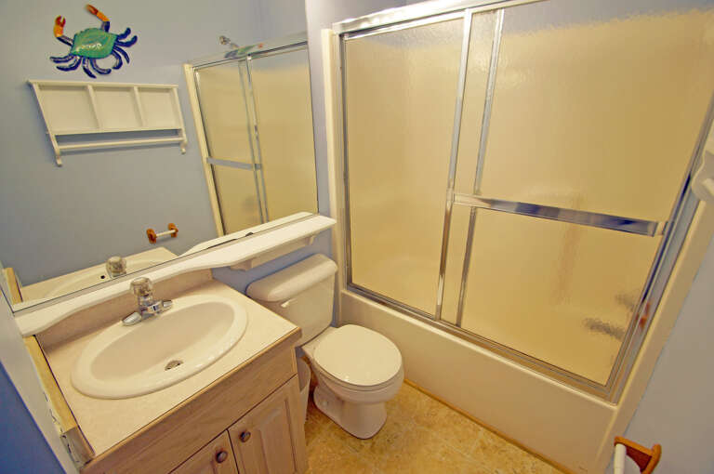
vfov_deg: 77.2
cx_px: 357
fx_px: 297
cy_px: 237
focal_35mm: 15
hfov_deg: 100.5
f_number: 4.5
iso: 200
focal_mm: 10
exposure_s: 1/50
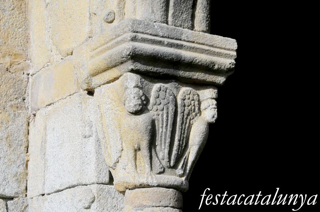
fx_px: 825
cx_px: 160
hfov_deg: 21.9
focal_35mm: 93
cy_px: 106
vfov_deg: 14.7
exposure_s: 1/320
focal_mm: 62
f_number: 9
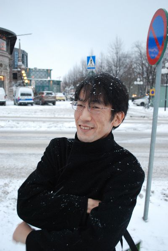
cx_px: 84
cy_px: 126
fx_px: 230
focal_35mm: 33
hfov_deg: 40.1
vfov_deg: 57.2
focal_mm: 22
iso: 1000
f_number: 4
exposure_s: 1/60
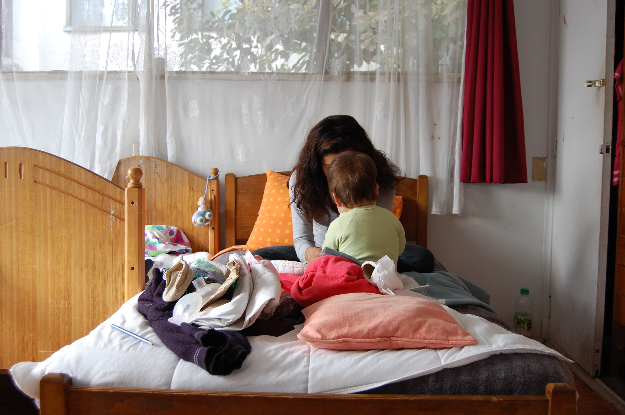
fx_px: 624
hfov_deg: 53.2
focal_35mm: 36
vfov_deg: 36.8
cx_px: 312
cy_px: 208
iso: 400
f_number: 4.5
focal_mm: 24
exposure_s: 1/80
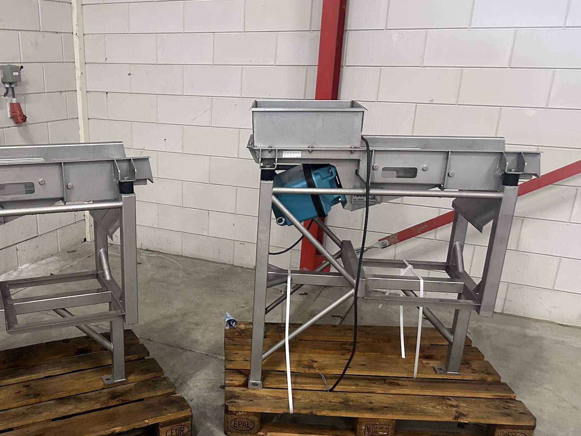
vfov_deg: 41.5
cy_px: 275
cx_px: 177
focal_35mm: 34
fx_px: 571
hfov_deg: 52.5
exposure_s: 1/50
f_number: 1.78
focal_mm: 6.86
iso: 500
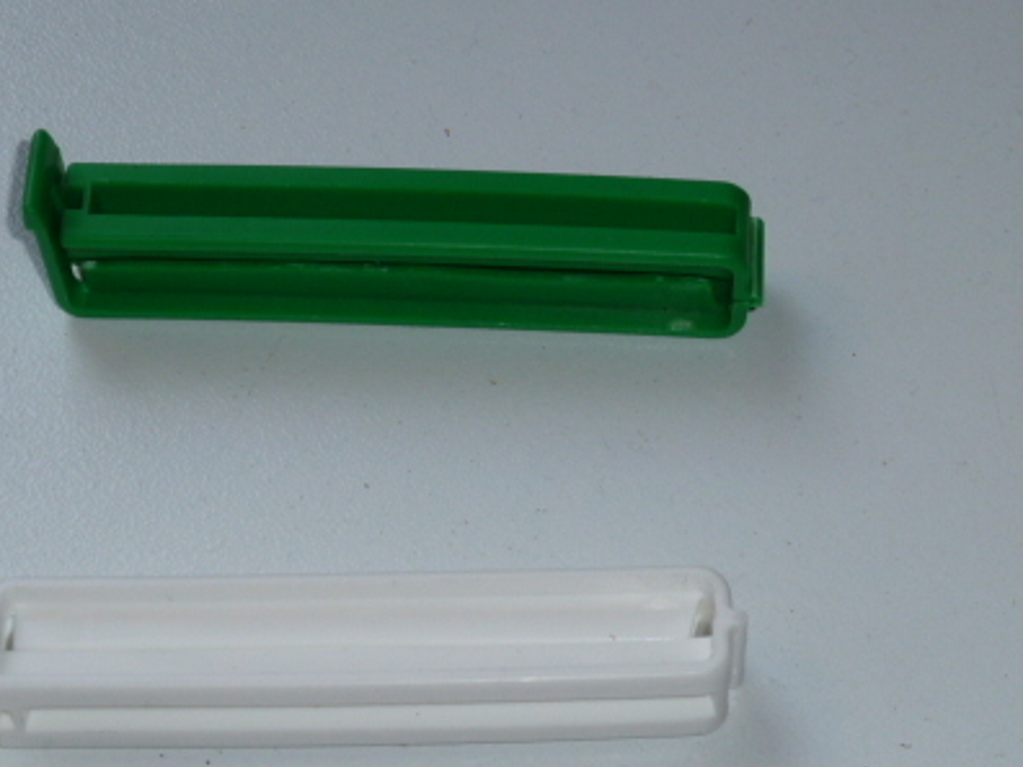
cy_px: 449
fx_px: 3960
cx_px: 406
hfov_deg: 14.7
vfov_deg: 11.1
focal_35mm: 134
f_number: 4.2
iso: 100
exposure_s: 1/40
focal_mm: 13.7
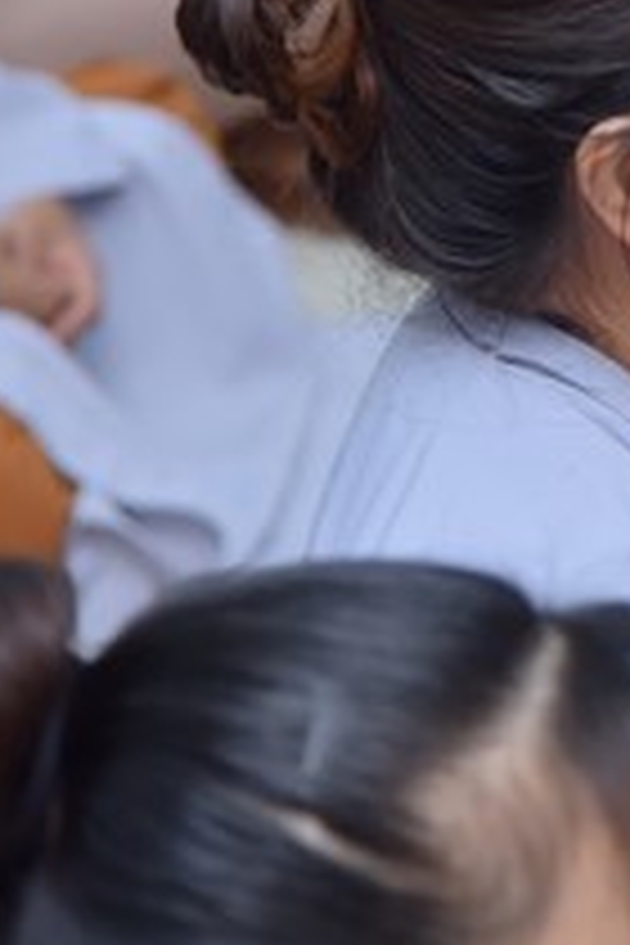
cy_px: 693
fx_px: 8111
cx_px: 878
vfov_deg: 6.7
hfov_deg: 4.4
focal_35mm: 309
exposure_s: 1/125
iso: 1000
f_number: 4.5
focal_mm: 100
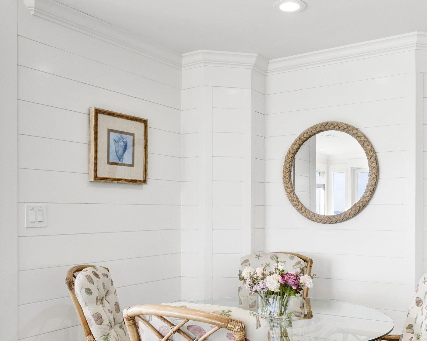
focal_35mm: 37
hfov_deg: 48.7
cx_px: 265
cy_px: 212
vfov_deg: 39.9
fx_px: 468
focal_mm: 18
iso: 400
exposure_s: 1/30
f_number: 11
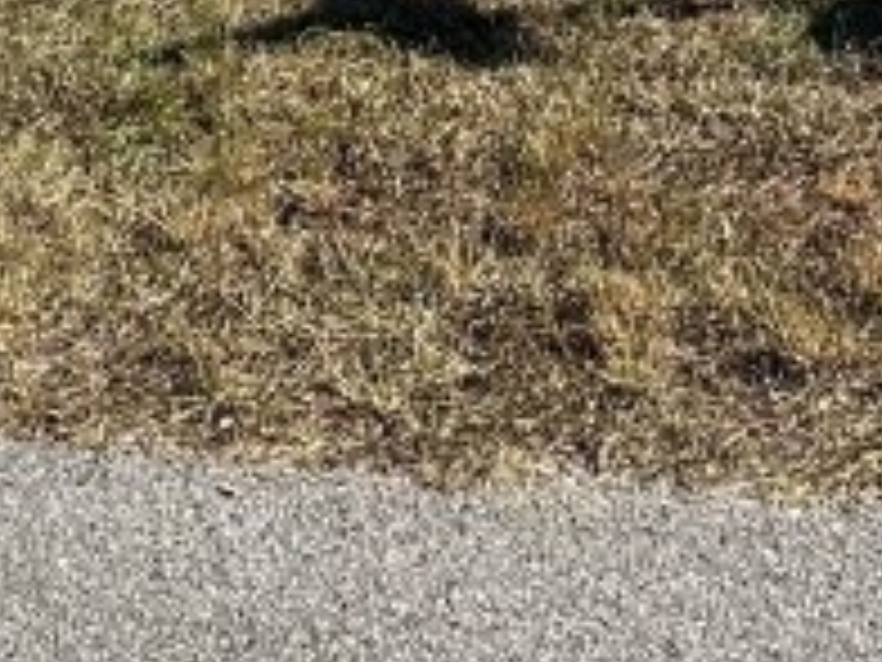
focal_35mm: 73
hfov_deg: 26.7
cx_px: 432
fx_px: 1860
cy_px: -739
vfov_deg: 15.3
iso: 40
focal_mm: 2.22
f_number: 2.2
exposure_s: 1/1595
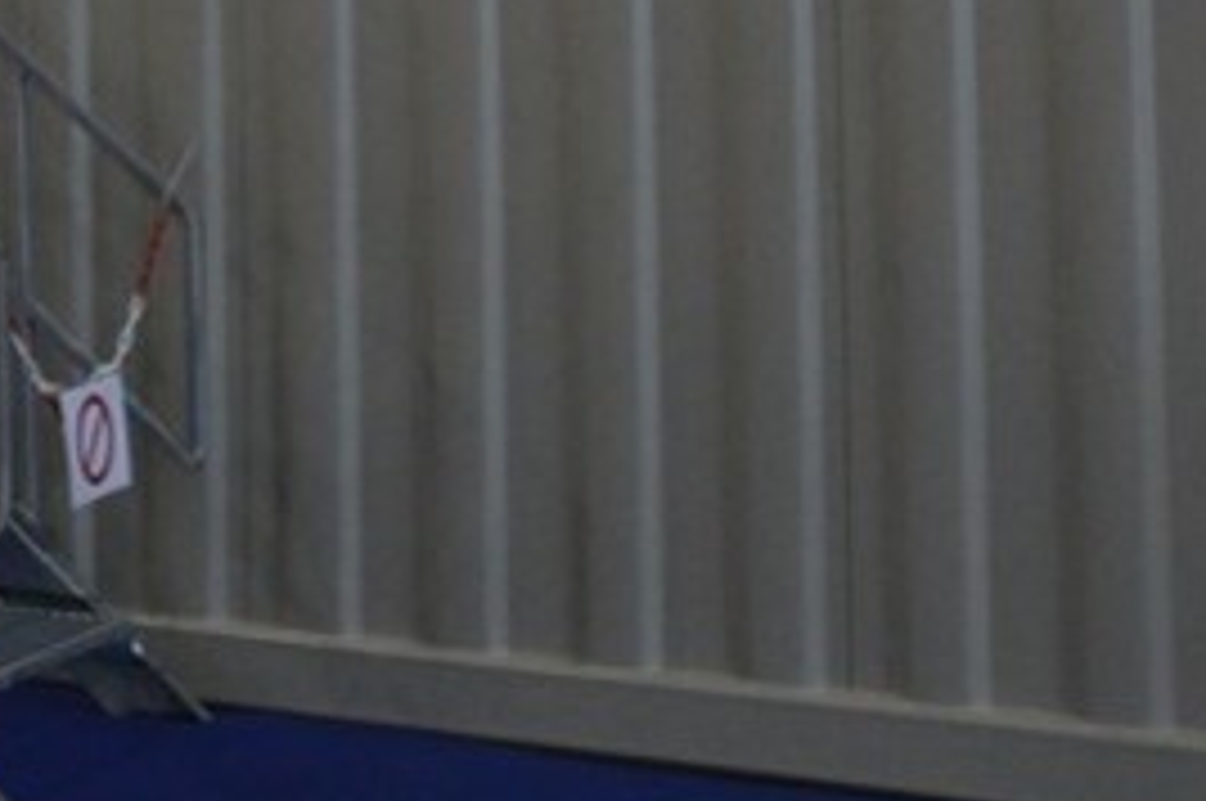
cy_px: -331
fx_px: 3045
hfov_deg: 19.1
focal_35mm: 91
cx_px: -702
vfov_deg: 14.2
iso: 1600
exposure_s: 1/50
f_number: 7.1
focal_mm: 18
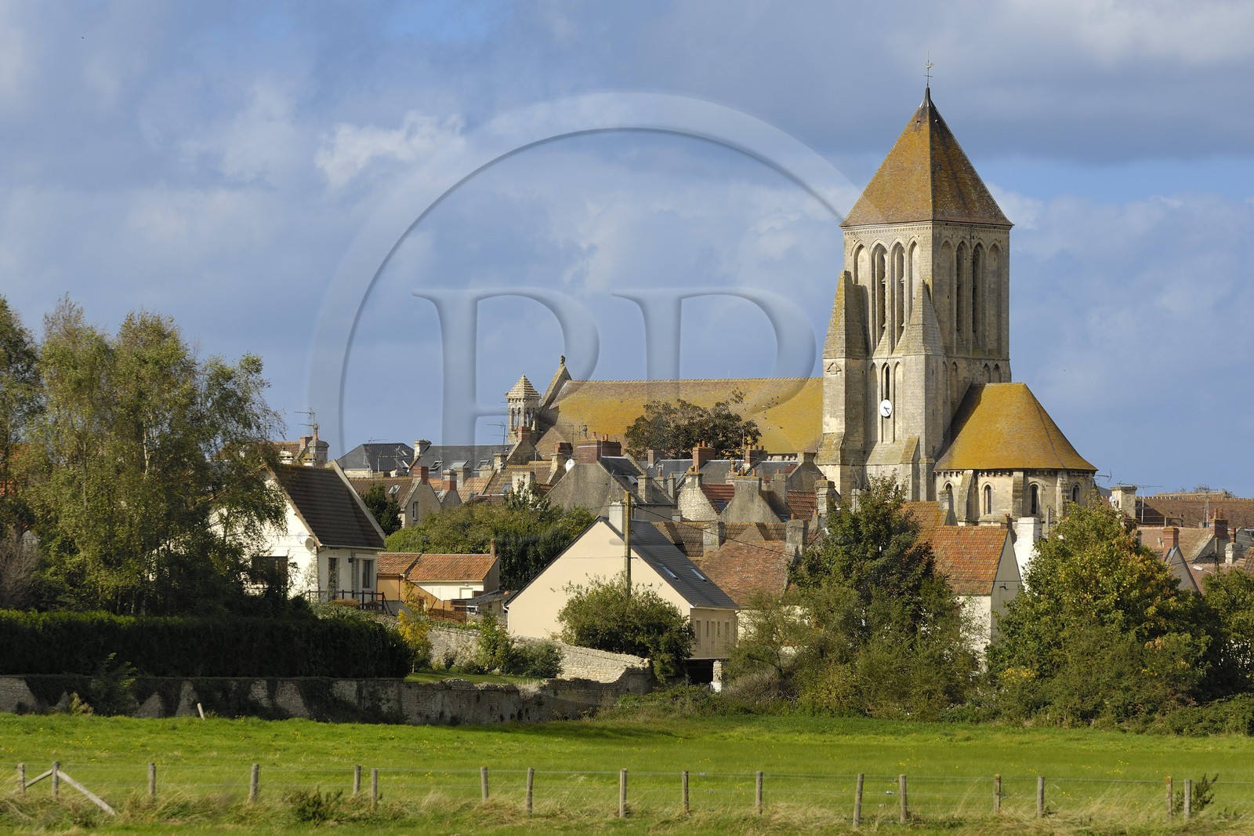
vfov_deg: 7.3
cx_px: 627
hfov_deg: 11.0
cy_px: 418
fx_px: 6529
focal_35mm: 188
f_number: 5.3
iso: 100
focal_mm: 125
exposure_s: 1/400
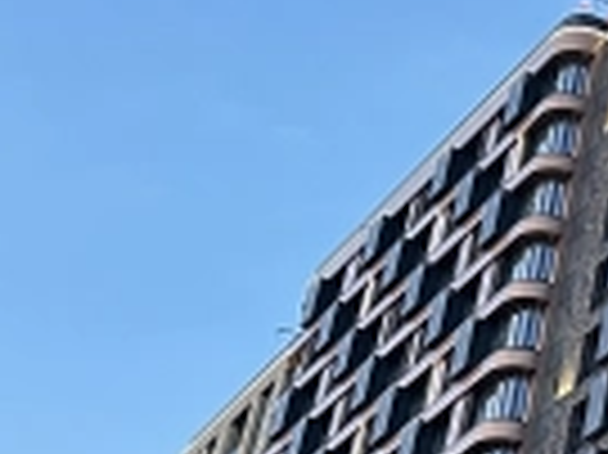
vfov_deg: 13.3
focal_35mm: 111
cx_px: 1058
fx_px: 1948
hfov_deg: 15.5
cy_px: 351
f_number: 1.78
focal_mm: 6.86
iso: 500
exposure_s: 1/60
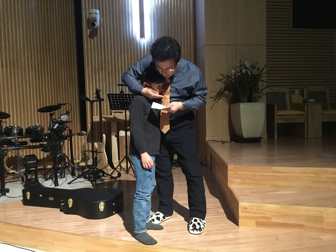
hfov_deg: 61.7
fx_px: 281
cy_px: 126
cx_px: 168
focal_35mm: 29
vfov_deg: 48.2
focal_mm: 4.15
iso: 320
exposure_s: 1/15
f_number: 2.2
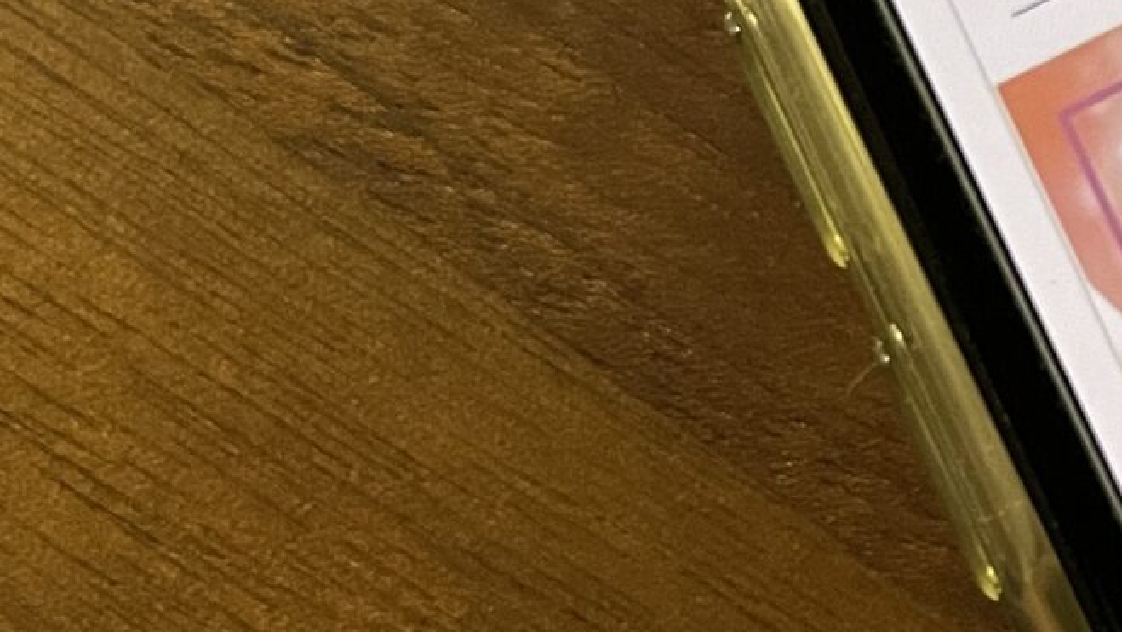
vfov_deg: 10.9
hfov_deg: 17.1
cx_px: 1812
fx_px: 3273
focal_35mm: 110
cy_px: 32
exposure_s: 1/60
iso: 320
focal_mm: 5.1
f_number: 1.6
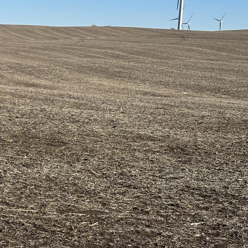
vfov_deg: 17.9
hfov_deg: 17.4
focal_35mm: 97
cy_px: 136
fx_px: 786
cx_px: -16
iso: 64
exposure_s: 1/4785
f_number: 1.78
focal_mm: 6.86
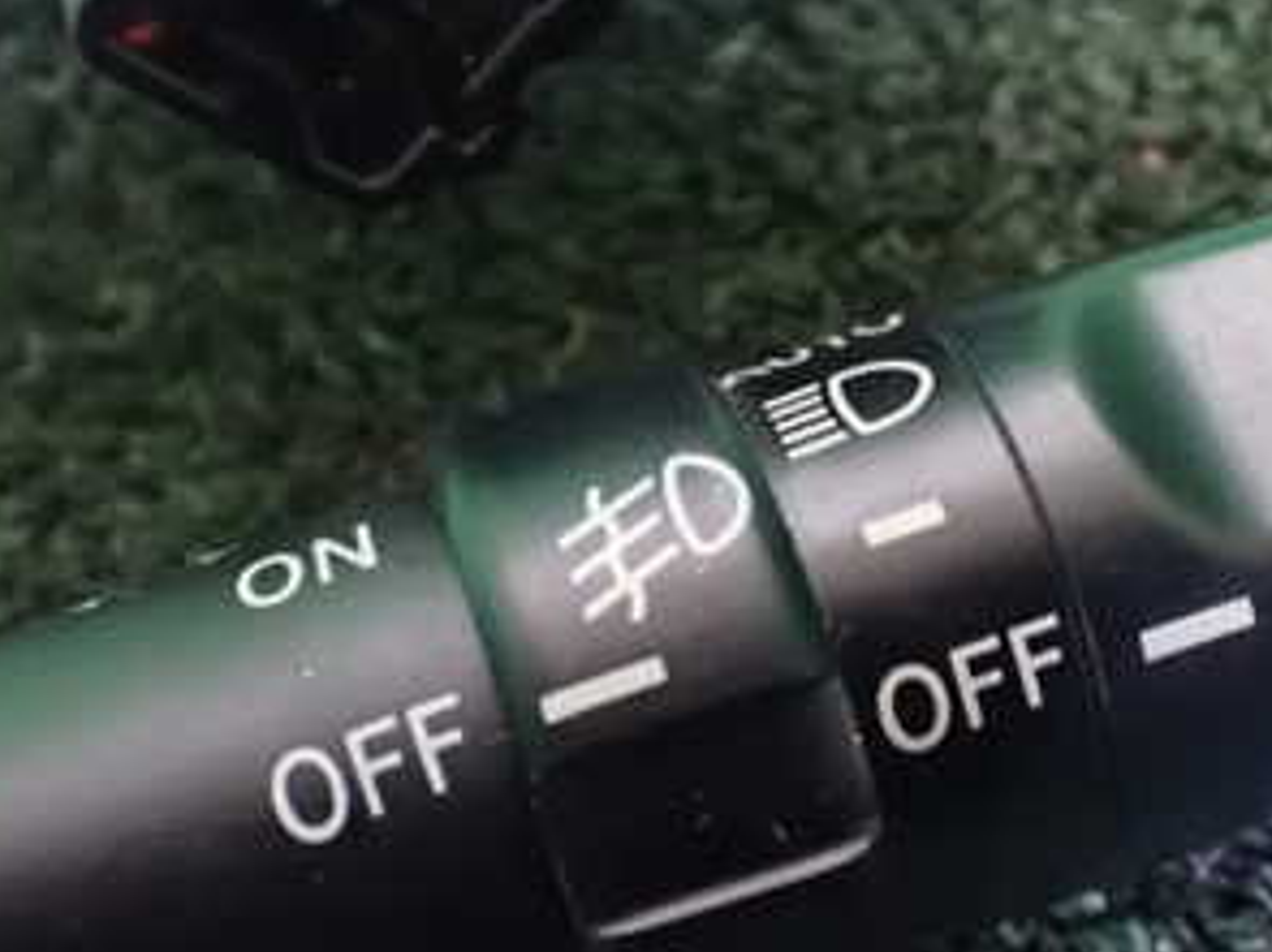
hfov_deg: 31.5
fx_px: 2241
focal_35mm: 61
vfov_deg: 24.0
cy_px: 508
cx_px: 824
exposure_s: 1/13
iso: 1600
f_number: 2.3
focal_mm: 5.4
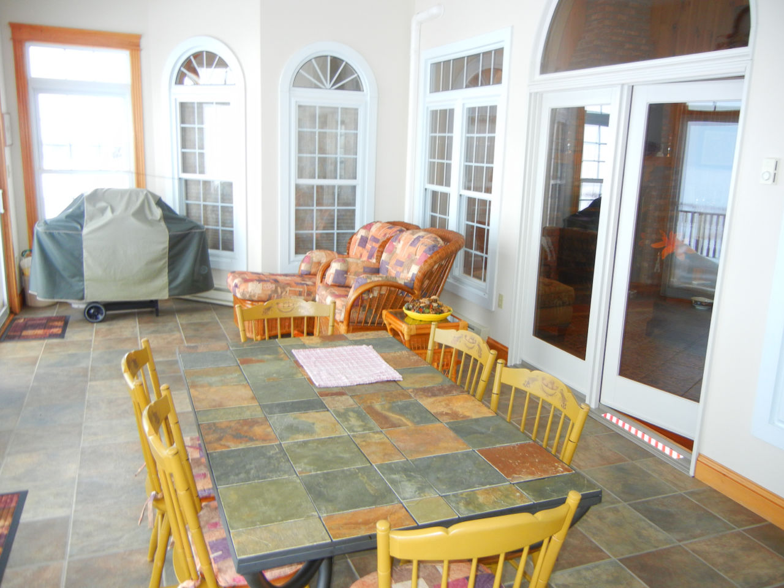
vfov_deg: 46.8
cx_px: 392
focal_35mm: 30
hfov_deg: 60.0
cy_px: 294
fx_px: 679
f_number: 3.5
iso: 200
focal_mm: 5.4
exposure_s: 1/30
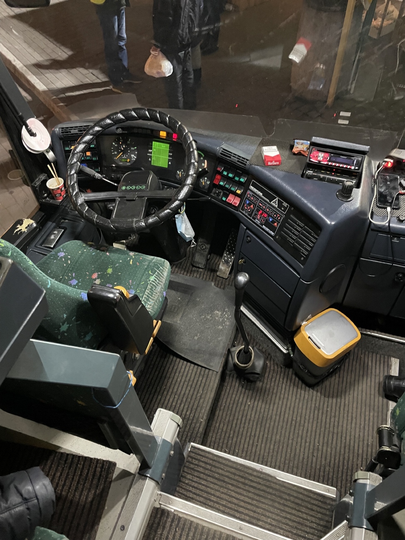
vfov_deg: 67.3
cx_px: 202
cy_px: 270
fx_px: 406
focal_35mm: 26
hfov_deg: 53.1
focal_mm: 4.2
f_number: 1.6
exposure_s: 1/25
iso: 800
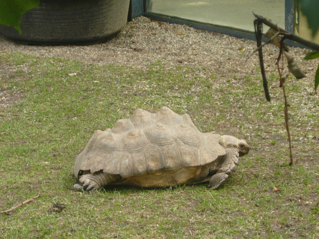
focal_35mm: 160
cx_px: 160
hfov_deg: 12.3
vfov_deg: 9.3
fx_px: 1474
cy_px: 120
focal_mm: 16.5
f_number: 5.1
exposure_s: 1/125
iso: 100
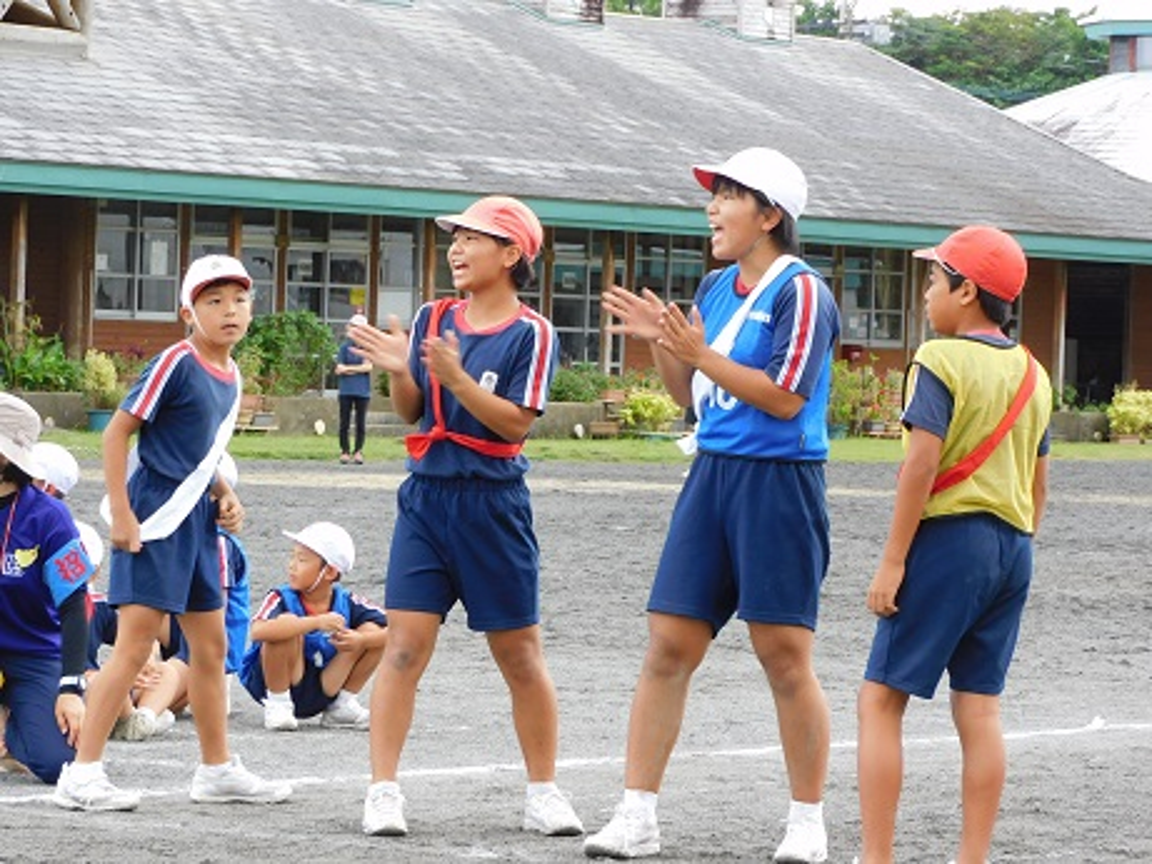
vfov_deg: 8.7
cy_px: 432
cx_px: 576
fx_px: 5659
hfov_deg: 11.6
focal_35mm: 170
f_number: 5.2
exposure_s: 1/100
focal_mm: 30.5
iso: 125
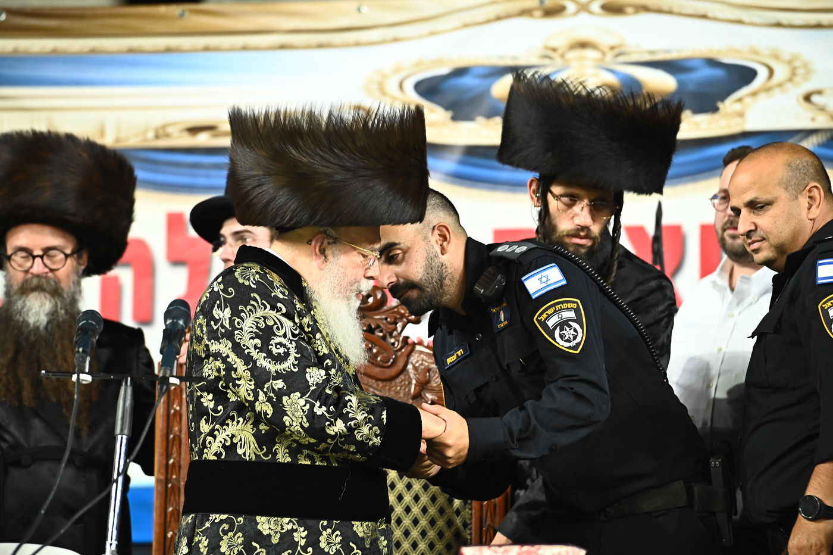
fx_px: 4625
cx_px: 416
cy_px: 278
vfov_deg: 6.9
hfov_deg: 10.3
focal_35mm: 200
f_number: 5
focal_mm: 200
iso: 3200
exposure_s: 1/160
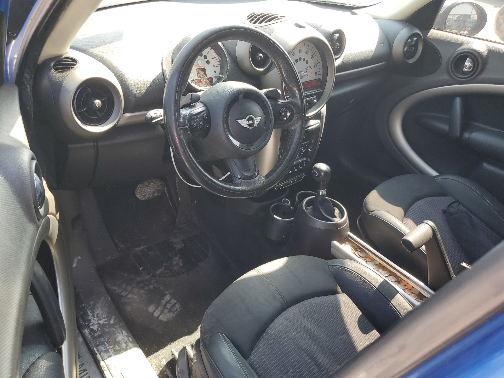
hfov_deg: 67.3
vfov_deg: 53.1
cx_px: 252
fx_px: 379
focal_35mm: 26
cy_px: 189
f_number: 1.5
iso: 50
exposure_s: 1/135
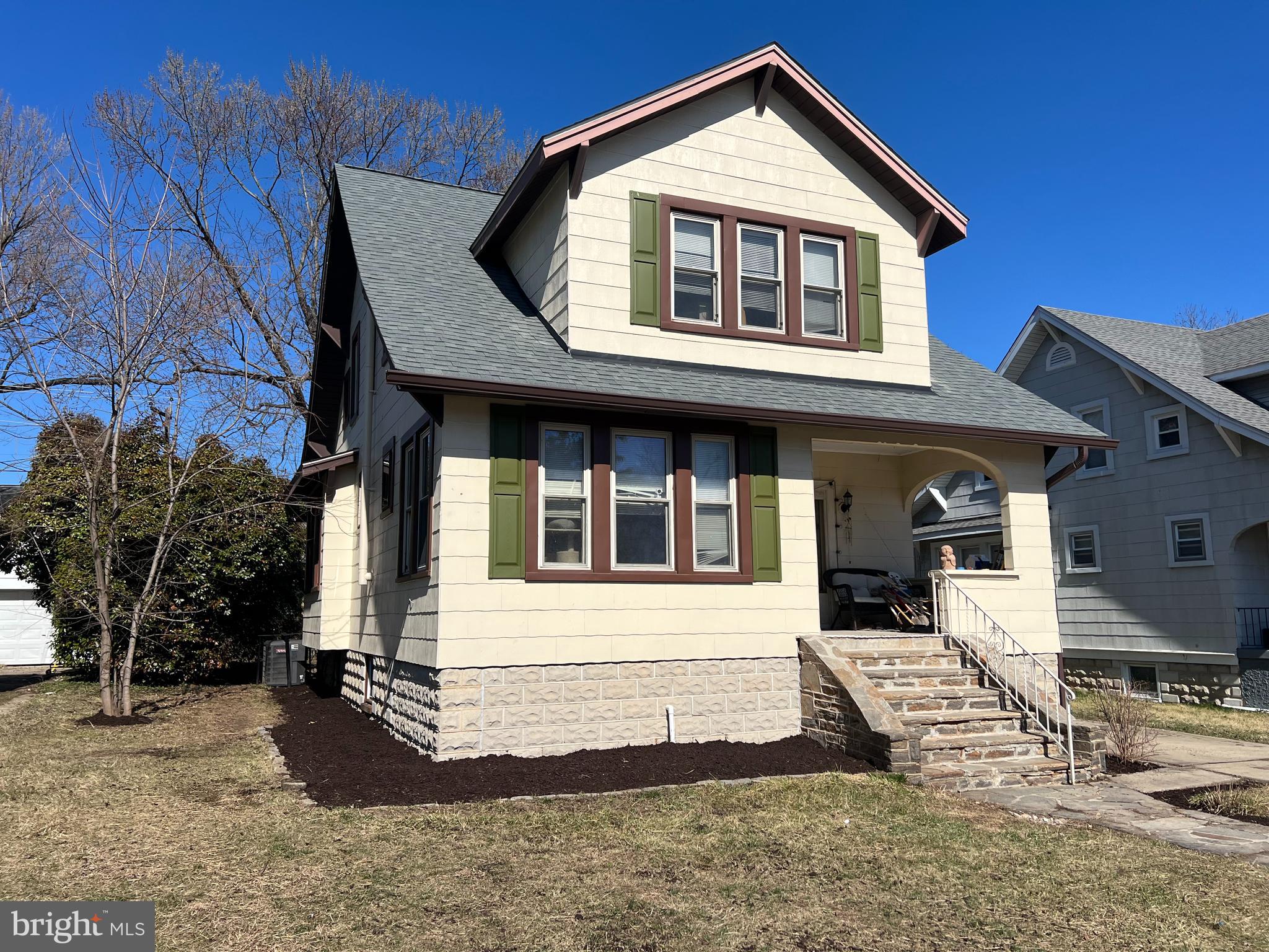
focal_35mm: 26
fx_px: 953
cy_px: 476
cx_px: 634
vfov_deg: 53.1
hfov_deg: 67.3
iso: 50
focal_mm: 5.7
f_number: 1.5
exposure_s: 1/6993
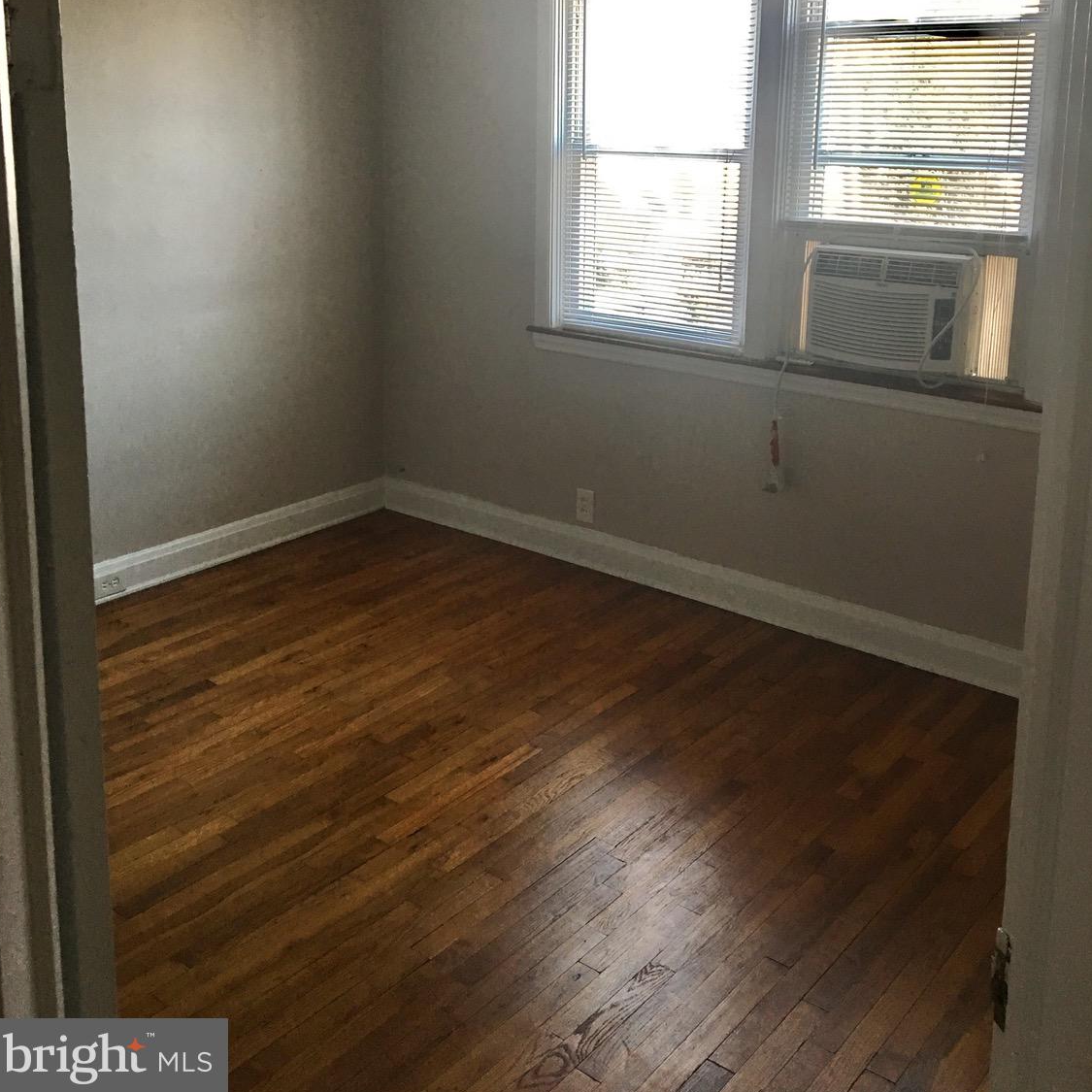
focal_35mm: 35
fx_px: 1249
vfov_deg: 46.4
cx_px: 545
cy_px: 352
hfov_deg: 47.2
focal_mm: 4.15
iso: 40
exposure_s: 1/30
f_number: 2.2
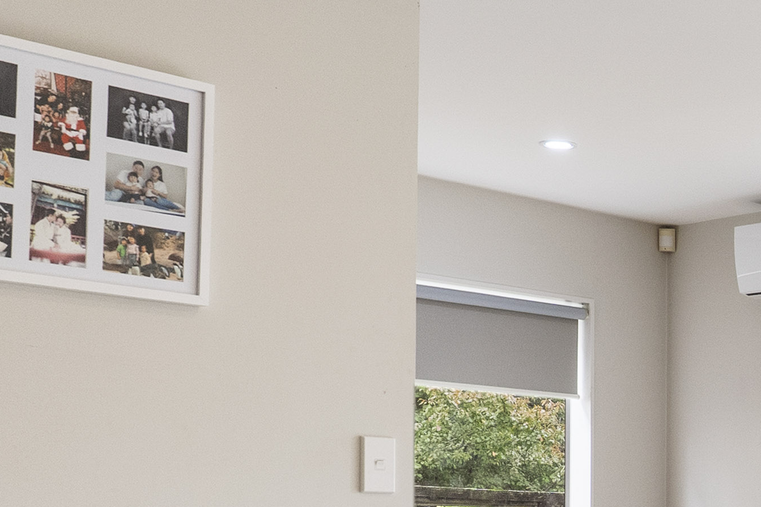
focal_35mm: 76
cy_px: 529
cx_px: 1056
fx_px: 1606
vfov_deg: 17.4
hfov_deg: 22.9
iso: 640
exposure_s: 1/800
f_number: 6.3
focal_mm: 17
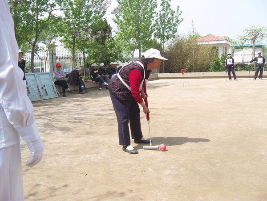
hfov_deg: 54.0
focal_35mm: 34
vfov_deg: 41.8
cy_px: 100
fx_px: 262
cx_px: 134
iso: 100
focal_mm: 7.3
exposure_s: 1/160
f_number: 7
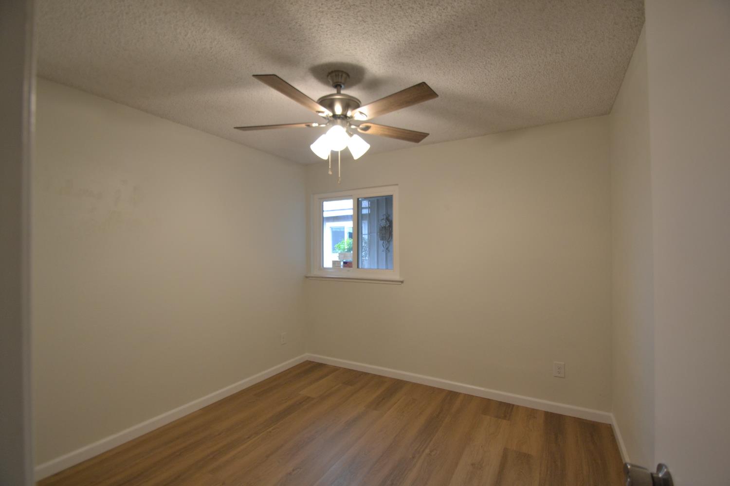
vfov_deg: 77.3
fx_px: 304
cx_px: 365
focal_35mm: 15
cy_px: 243
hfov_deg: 100.4
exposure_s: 1/60
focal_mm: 10
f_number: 3.5
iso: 640
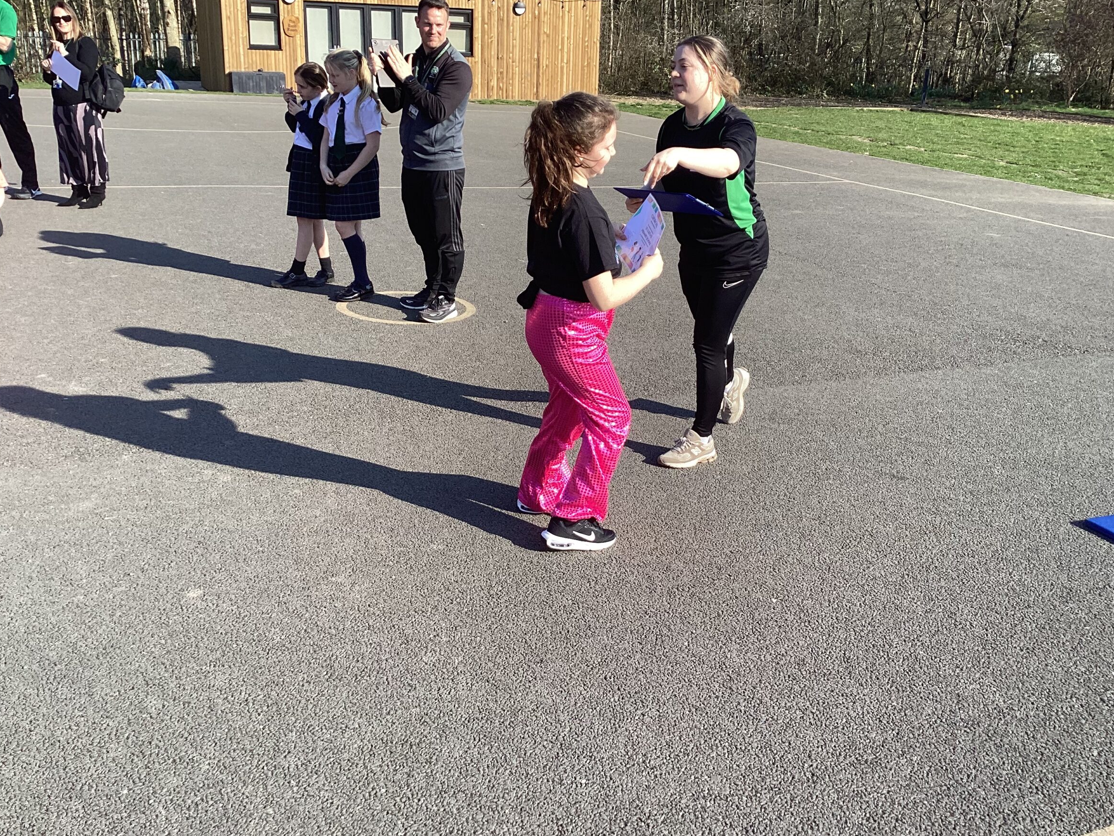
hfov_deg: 53.9
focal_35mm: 34
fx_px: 1094
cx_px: 604
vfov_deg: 41.8
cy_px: 410
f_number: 2.4
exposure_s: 1/627
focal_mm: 3.3
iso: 25
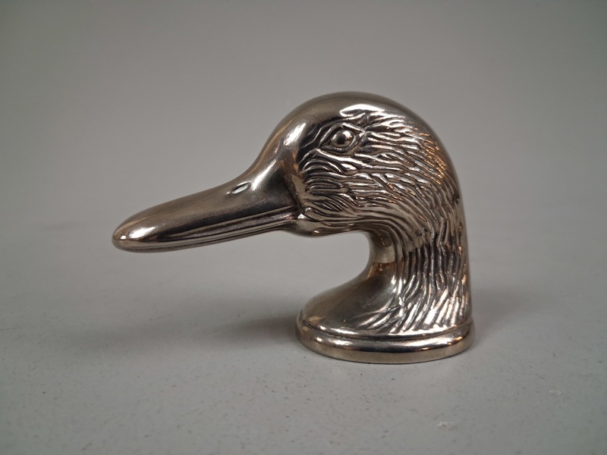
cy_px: 228
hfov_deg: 65.3
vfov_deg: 51.4
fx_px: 473
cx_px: 304
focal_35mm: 27
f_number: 1.8
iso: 400
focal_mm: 4
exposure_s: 1/100
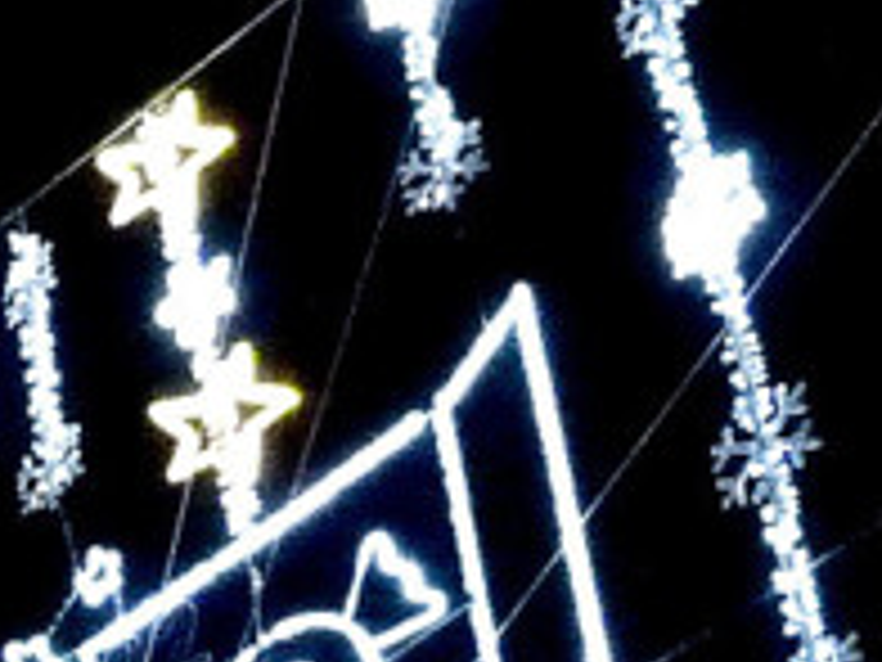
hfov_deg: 10.7
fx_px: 4484
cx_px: -587
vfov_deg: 8.4
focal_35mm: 176
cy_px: 748
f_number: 2.8
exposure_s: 1/50
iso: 800
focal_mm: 4.8
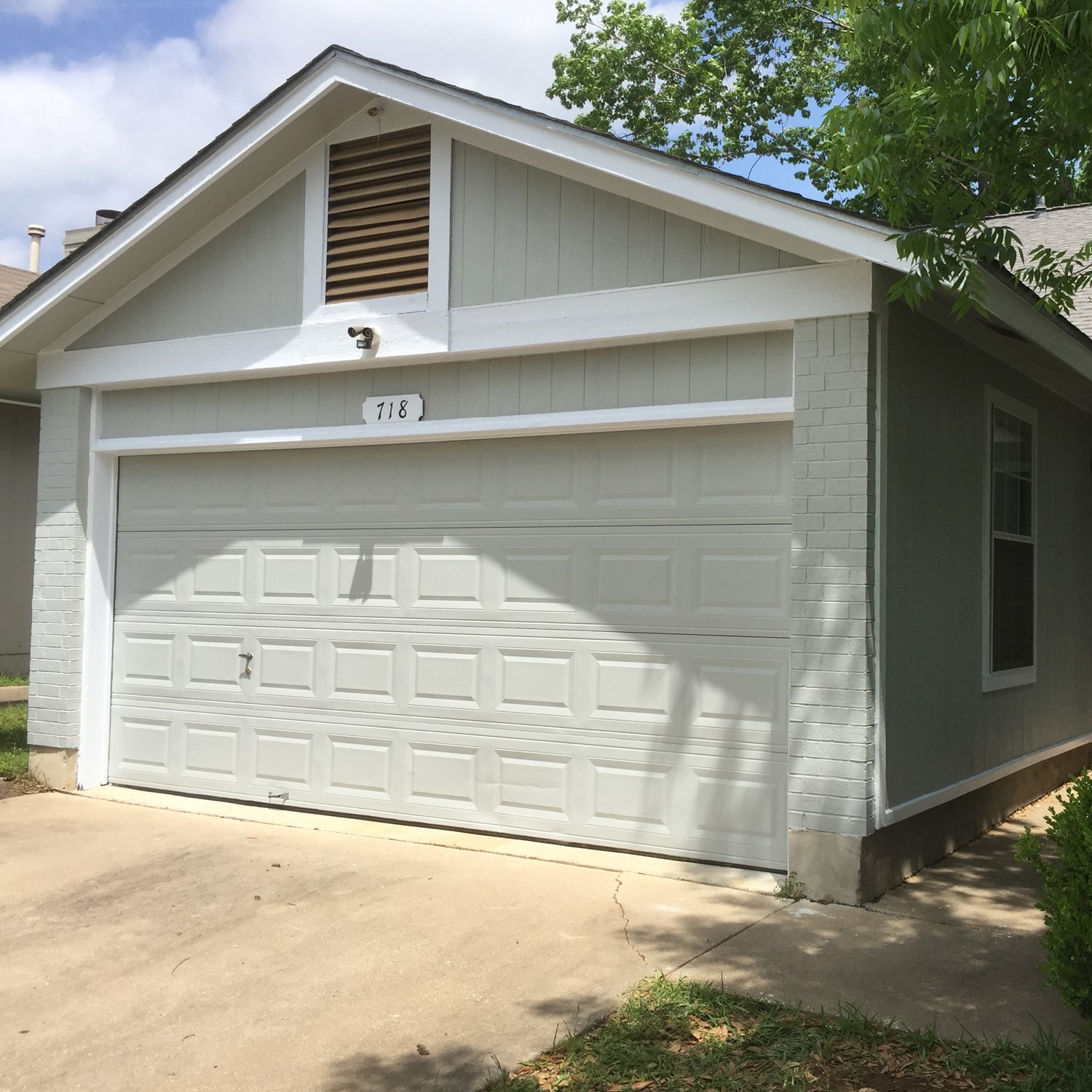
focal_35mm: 35
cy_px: 548
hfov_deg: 46.6
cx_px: 706
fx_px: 1249
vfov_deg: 47.2
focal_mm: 4.15
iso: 32
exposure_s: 1/2198
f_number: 2.2
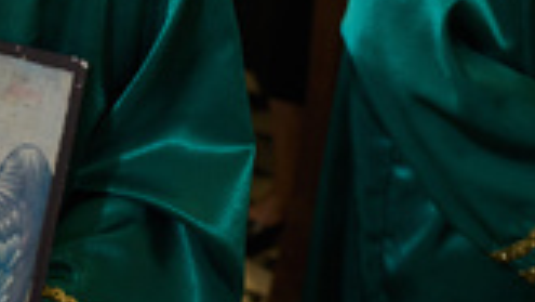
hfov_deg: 18.1
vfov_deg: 10.2
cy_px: -170
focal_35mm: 114
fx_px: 1618
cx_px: -62
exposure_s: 1/250
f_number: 2.8
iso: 2500
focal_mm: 35
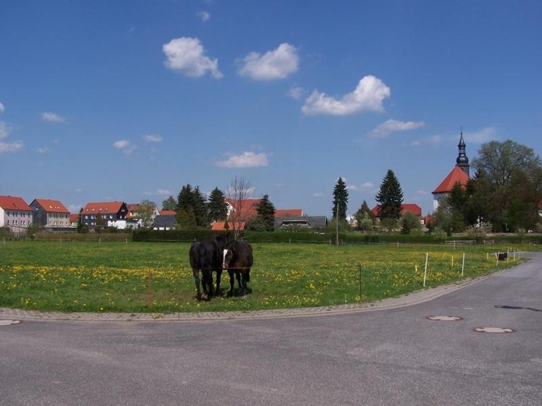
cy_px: 203
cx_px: 271
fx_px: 595
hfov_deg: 49.0
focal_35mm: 38
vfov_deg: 37.7
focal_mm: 6.3
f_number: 5.6
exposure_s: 1/750
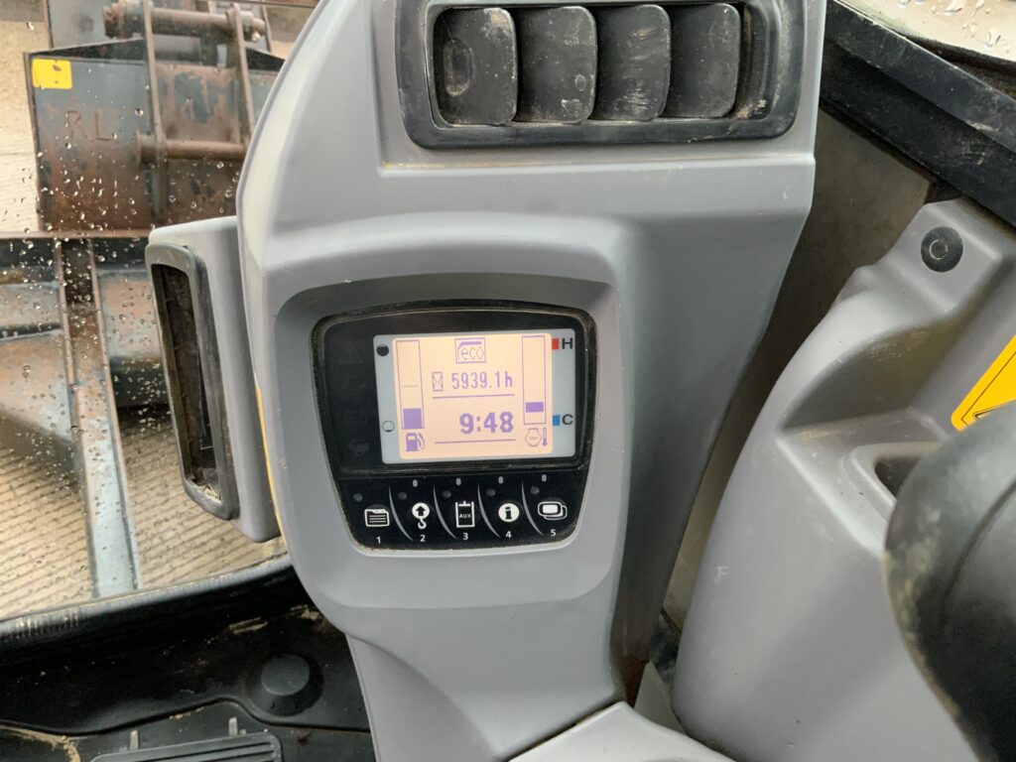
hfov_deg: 61.7
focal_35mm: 29
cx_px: 508
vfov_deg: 48.2
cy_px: 381
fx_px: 851
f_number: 1.8
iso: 250
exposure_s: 1/60
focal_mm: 3
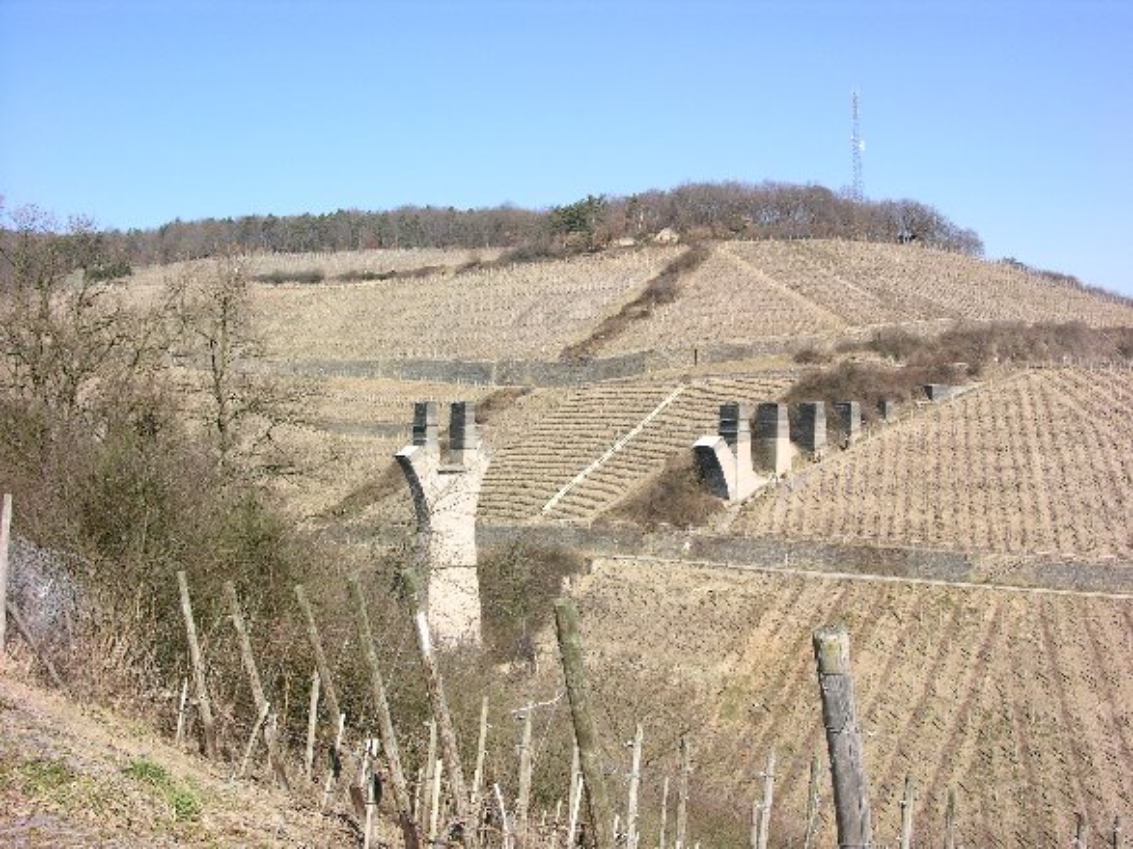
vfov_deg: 40.7
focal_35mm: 35
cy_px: 424
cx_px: 566
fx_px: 1145
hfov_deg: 52.6
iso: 50
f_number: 7.1
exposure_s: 1/121
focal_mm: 8.9
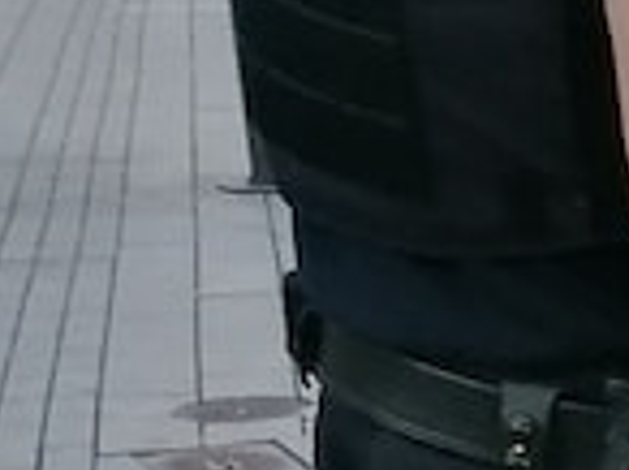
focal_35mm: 190
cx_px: 1818
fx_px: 3447
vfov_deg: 7.5
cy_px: 862
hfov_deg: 8.8
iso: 250
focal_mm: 4.75
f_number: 1.8
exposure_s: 1/100
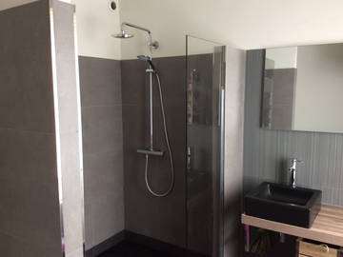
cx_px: 172
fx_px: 317
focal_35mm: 32
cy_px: 128
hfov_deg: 56.8
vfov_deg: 44.2
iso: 50
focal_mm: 3.3
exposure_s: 1/25
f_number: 2.4
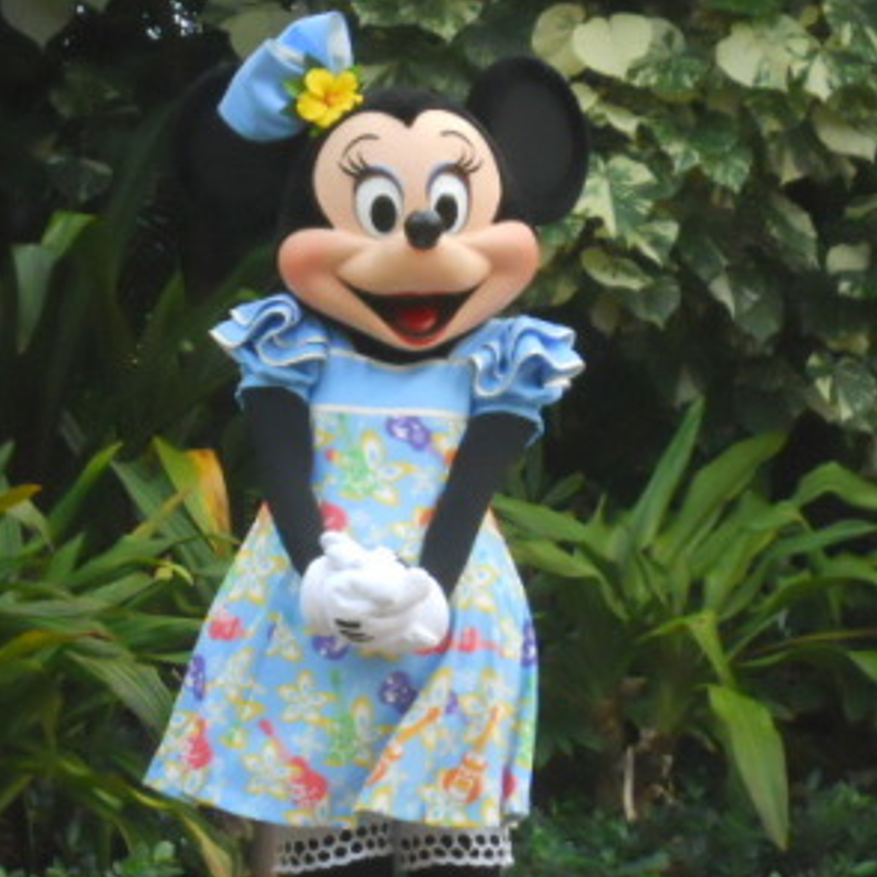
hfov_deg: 8.3
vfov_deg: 8.3
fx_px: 6019
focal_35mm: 210
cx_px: 404
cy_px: 433
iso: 800
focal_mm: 25
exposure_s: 1/250
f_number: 6.6
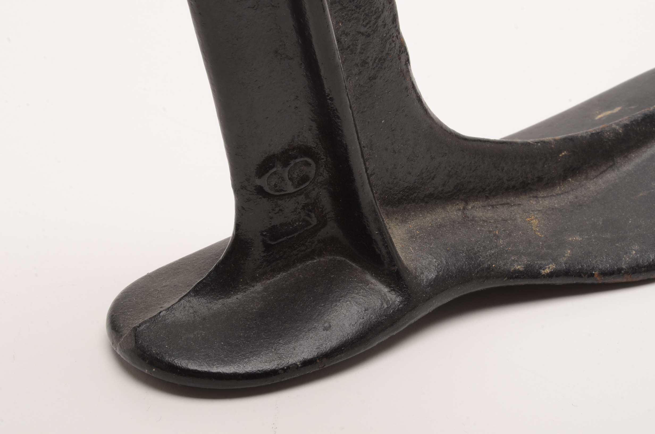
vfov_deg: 16.5
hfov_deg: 24.7
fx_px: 1498
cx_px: 328
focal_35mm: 82
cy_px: 217
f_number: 25
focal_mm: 55
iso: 100
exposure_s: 1/160
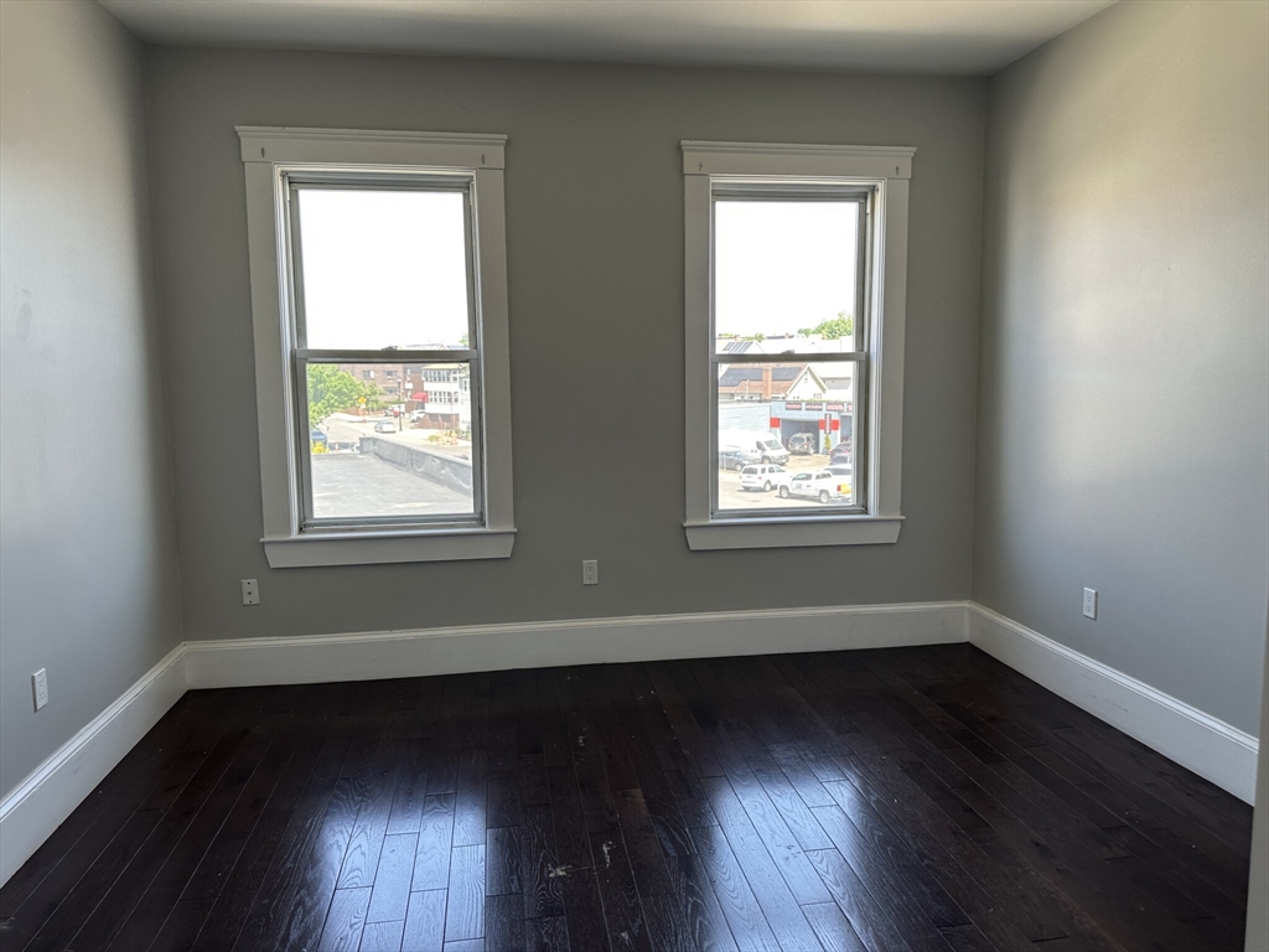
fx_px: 880
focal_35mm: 24
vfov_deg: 56.8
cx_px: 634
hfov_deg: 71.6
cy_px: 476
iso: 64
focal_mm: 6.86
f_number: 1.78
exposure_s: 1/179
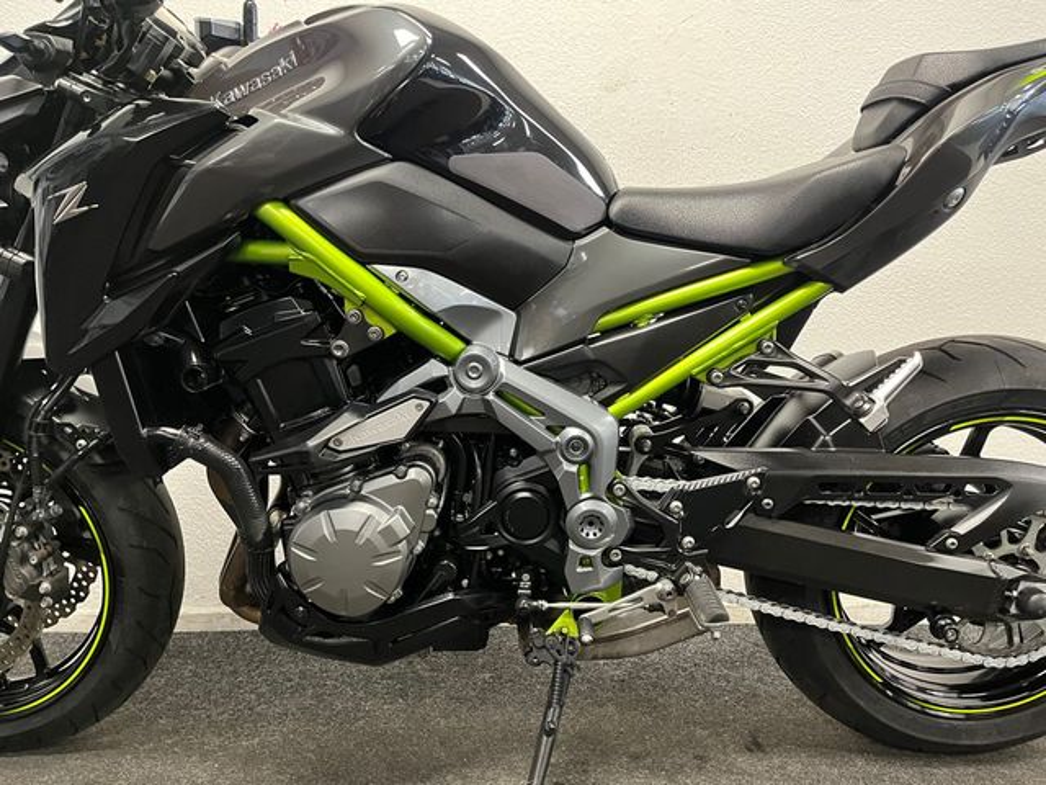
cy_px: 392
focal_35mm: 26
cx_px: 523
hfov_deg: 67.3
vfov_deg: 53.1
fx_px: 786
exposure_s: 1/50
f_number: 1.6
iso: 400
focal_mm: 5.1
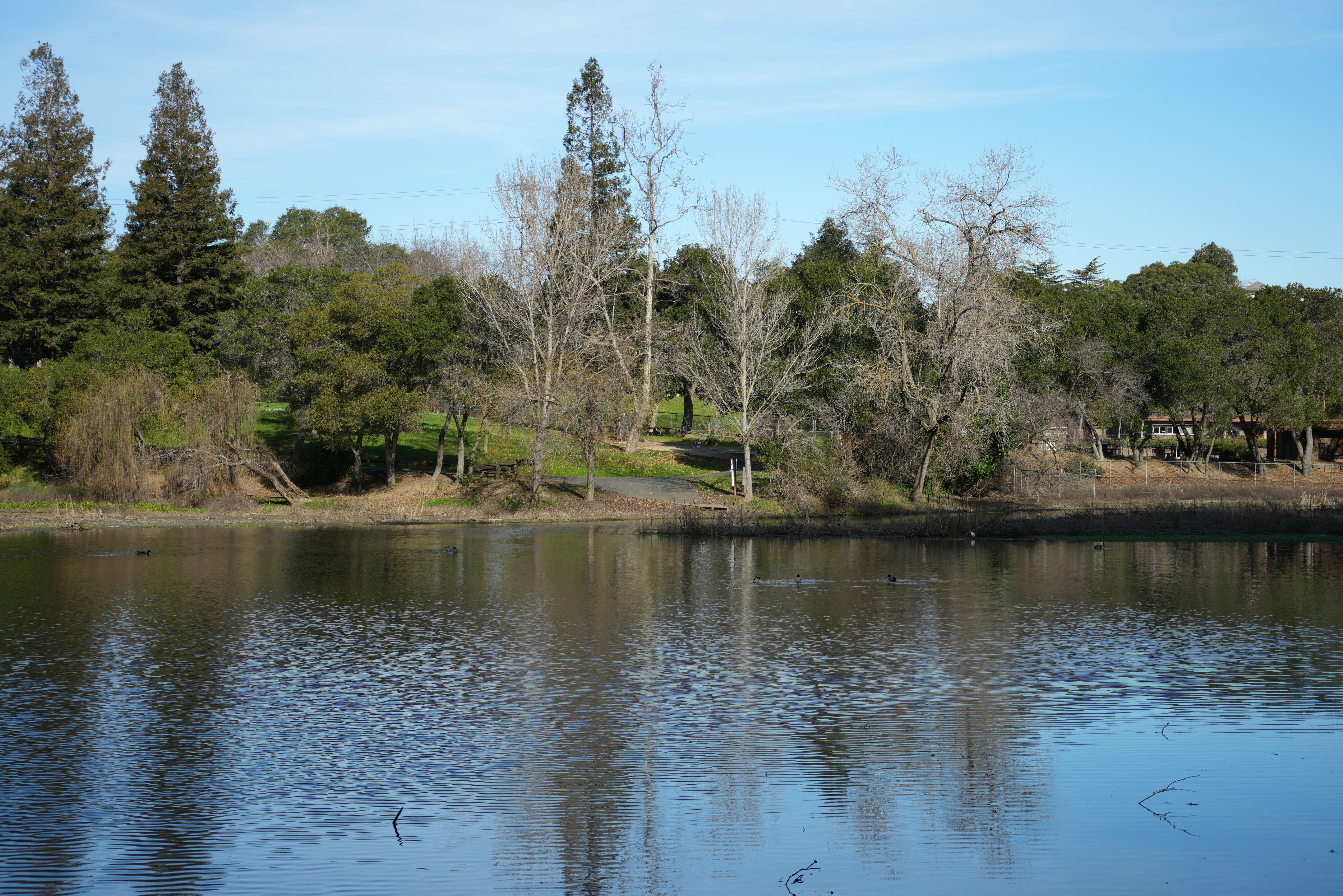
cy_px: 448
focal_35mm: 66
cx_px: 672
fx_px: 2462
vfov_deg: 20.6
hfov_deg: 30.5
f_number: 5.6
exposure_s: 1/500
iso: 125
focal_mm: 66
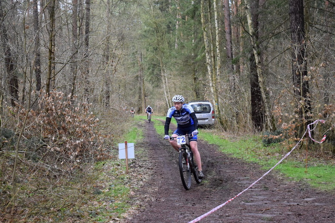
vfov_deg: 17.3
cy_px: 112
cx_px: 168
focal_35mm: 79
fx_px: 735
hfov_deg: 25.7
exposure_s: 1/1600
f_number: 6.3
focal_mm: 52
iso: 4000
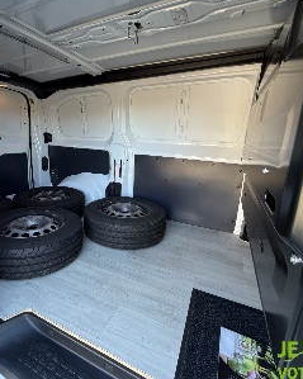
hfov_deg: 69.6
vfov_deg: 83.3
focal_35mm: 19
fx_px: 213
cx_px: 112
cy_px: 191
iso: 125
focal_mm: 2.22
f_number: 2.2
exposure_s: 1/99
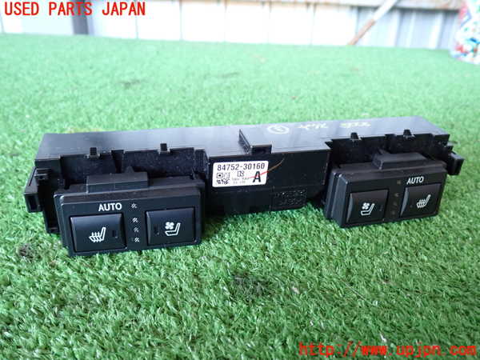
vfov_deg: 46.8
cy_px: 180
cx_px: 240
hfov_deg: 60.0
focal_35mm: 30
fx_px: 416
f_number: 2.3
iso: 250
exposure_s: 1/30
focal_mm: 5.4
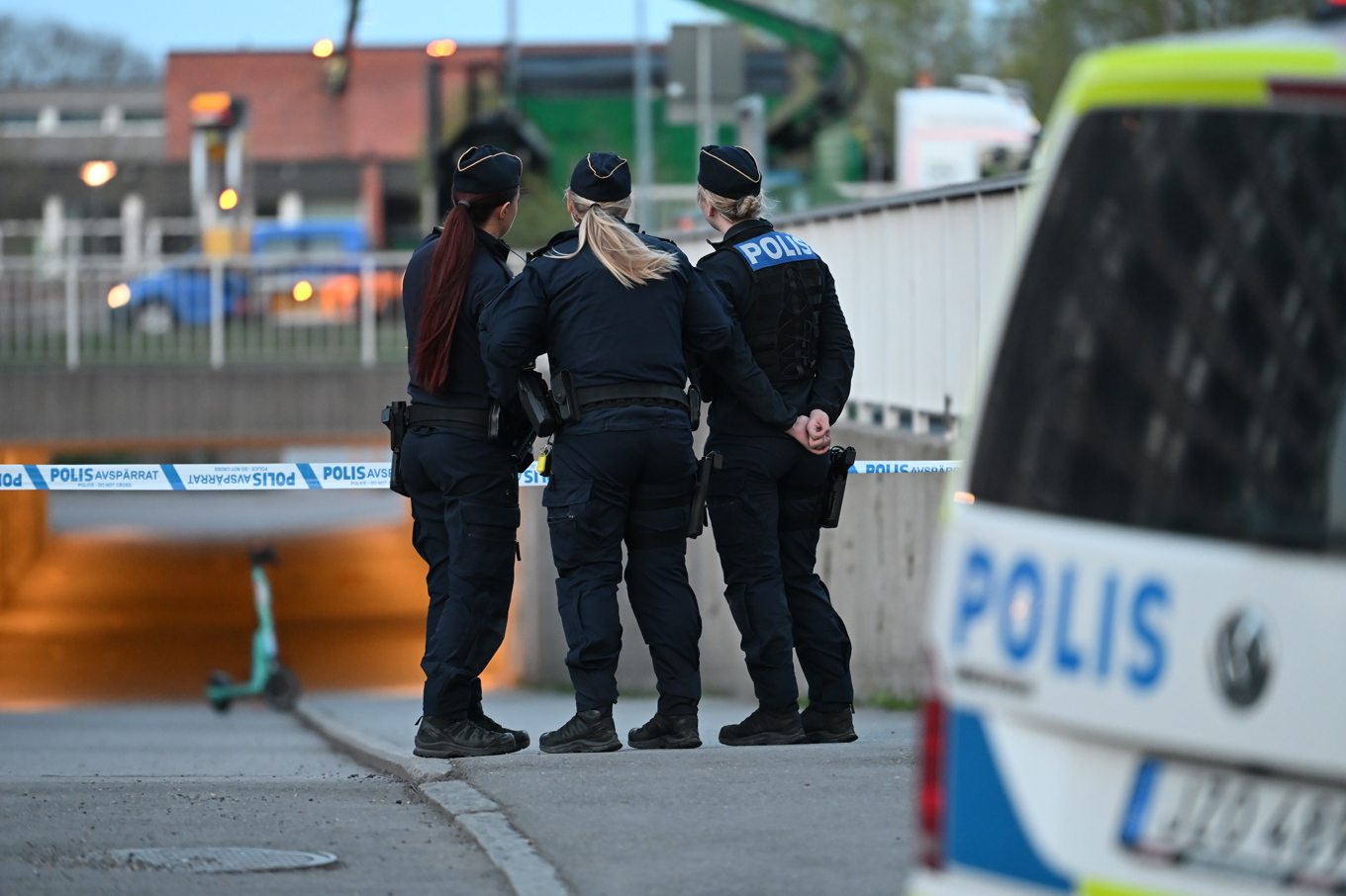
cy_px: 448
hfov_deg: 10.3
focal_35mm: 200
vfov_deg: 6.9
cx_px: 673
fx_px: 7476
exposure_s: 1/250
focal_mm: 200
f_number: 2.8
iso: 3200
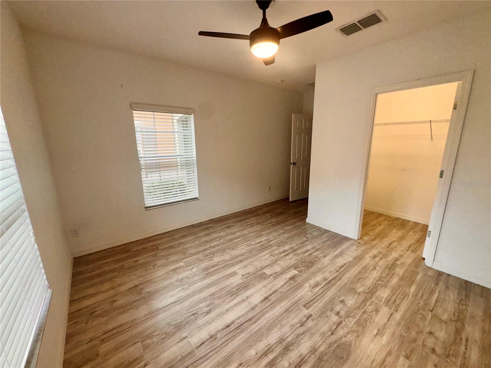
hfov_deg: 102.1
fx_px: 199
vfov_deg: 85.7
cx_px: 246
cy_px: 184
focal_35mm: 14
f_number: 2.2
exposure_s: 1/122
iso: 64
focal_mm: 2.22
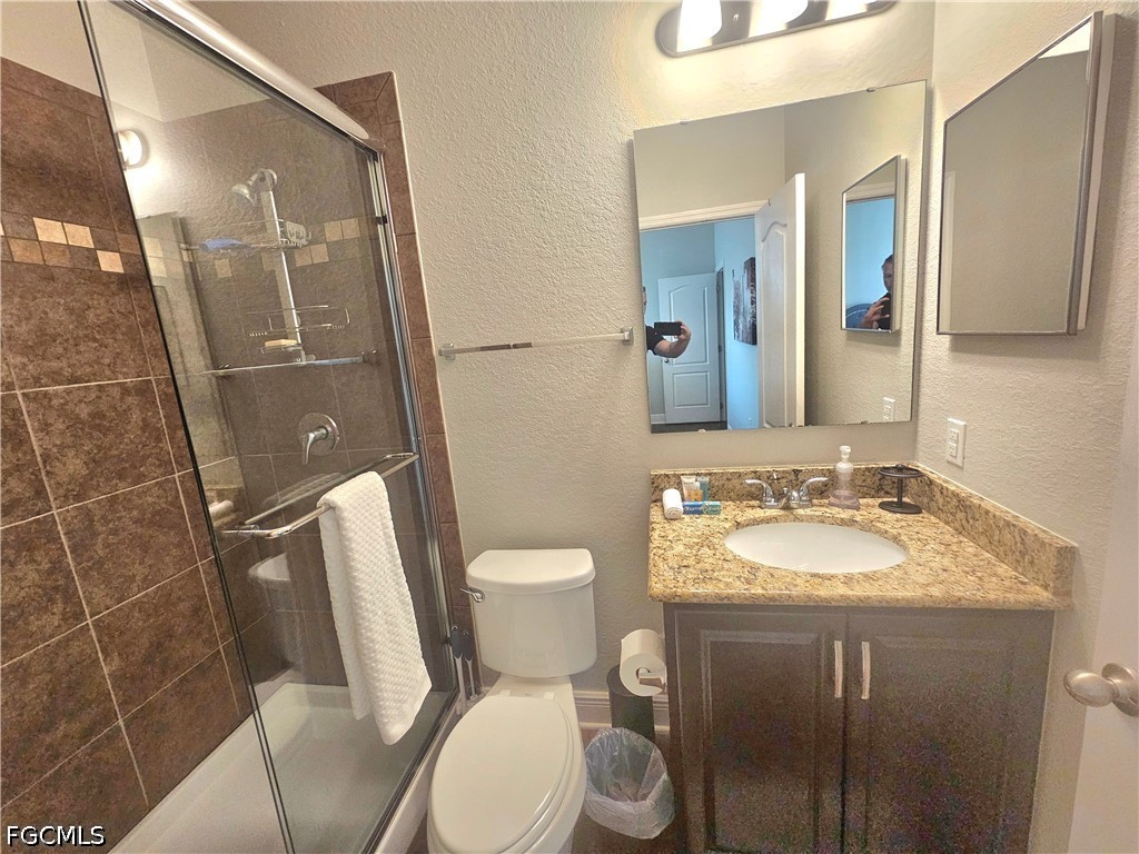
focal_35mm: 13
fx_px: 428
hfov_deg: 106.2
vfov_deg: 89.9
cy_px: 427
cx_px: 570
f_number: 2.2
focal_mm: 2.2
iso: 320
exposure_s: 1/60.2
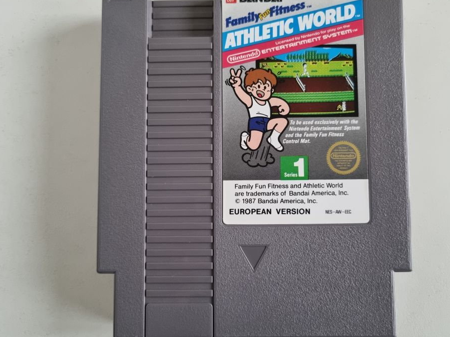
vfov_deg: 48.2
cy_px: 166
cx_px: 248
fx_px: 377
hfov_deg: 61.5
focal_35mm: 29
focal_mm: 5.4
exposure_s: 1/50
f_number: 1.8
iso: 800
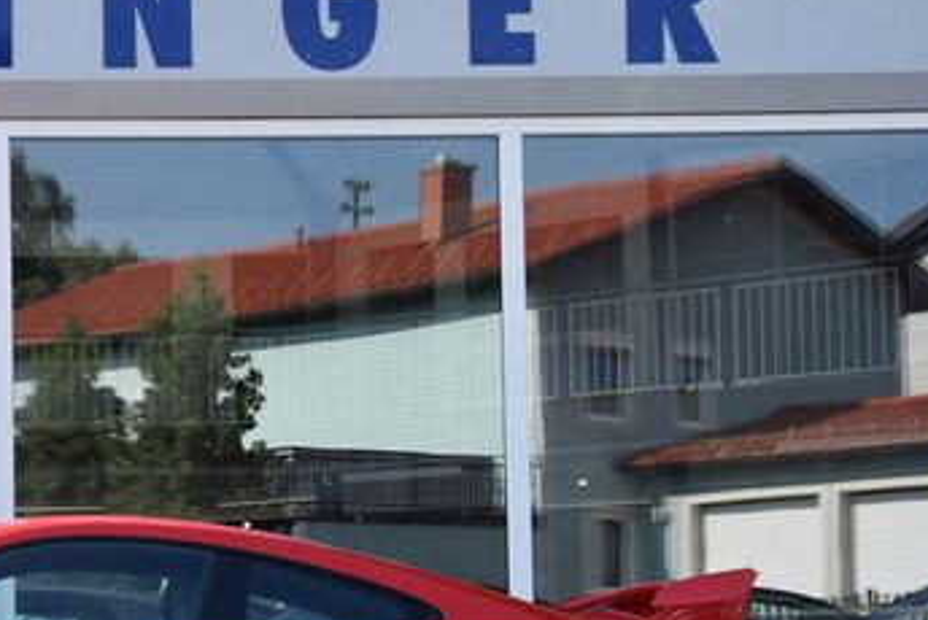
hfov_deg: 17.1
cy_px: 439
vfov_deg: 11.7
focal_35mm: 117
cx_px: 8
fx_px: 3021
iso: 200
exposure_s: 1/320
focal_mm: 35
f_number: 8
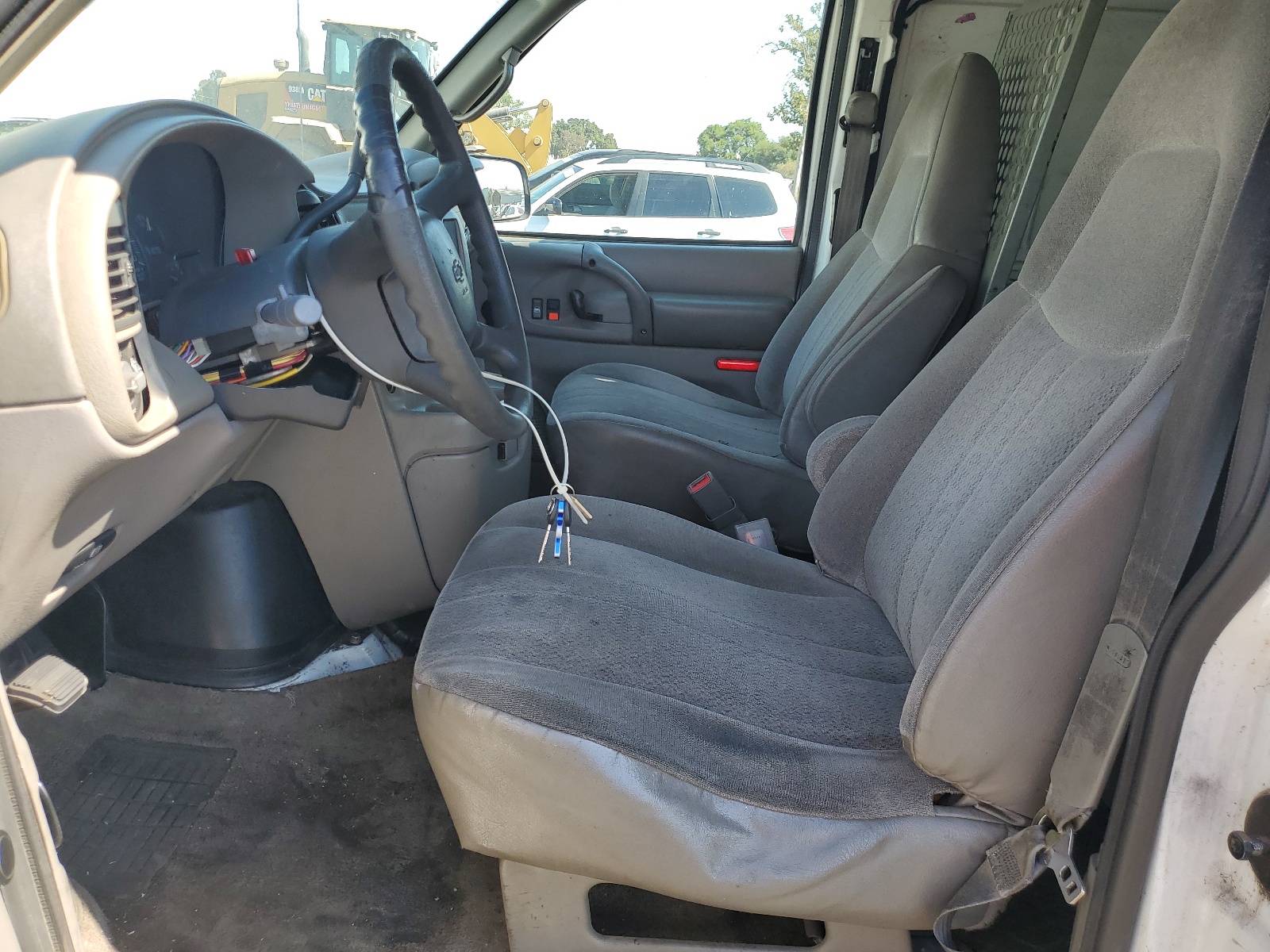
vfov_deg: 53.1
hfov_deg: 67.3
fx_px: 954
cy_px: 476
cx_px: 635
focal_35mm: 26
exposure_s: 1/526
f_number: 1.5
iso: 50
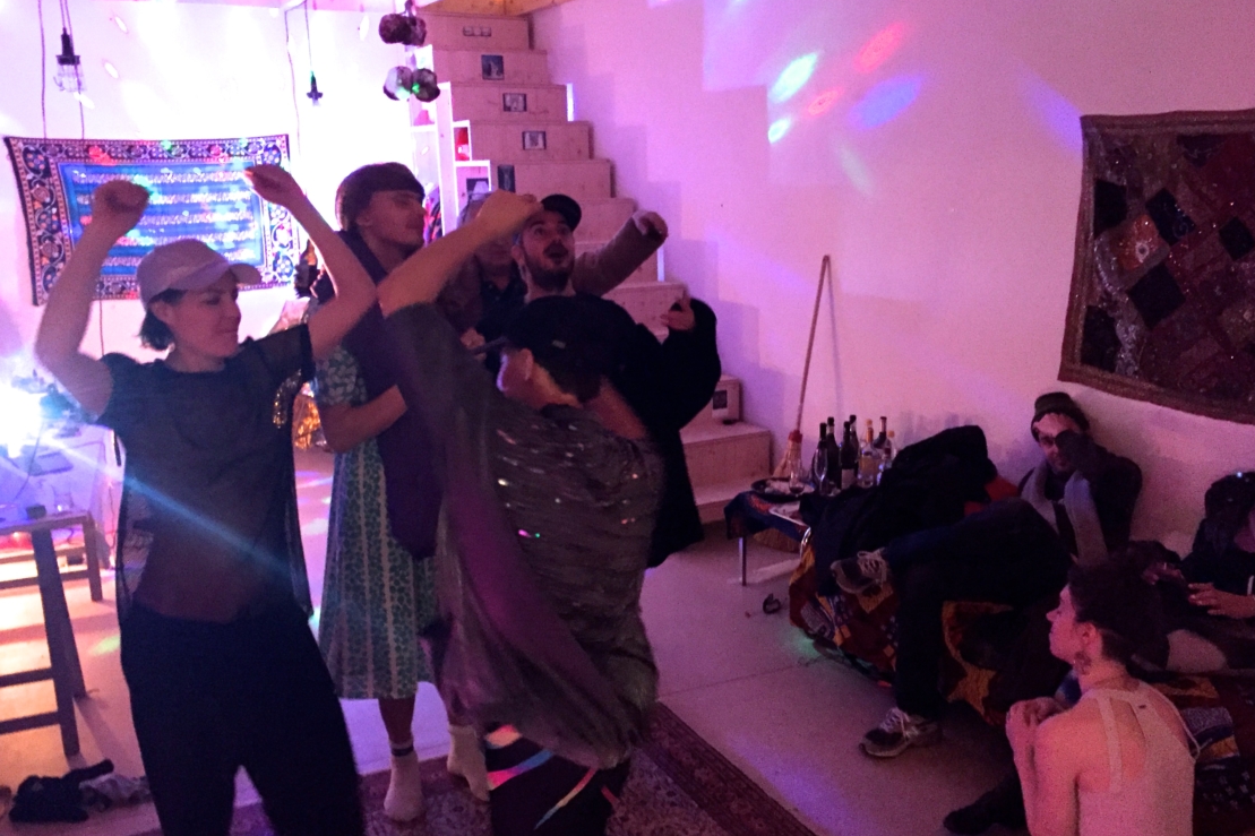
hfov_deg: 60.3
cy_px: 455
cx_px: 634
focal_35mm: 31
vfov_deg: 42.3
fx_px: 1080
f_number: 2.2
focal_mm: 4.15
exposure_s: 1/17
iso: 400
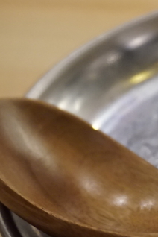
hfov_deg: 11.0
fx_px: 764
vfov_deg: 17.6
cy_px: 135
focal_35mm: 116
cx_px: 289
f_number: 4.5
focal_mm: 24
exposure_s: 1/250
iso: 5000
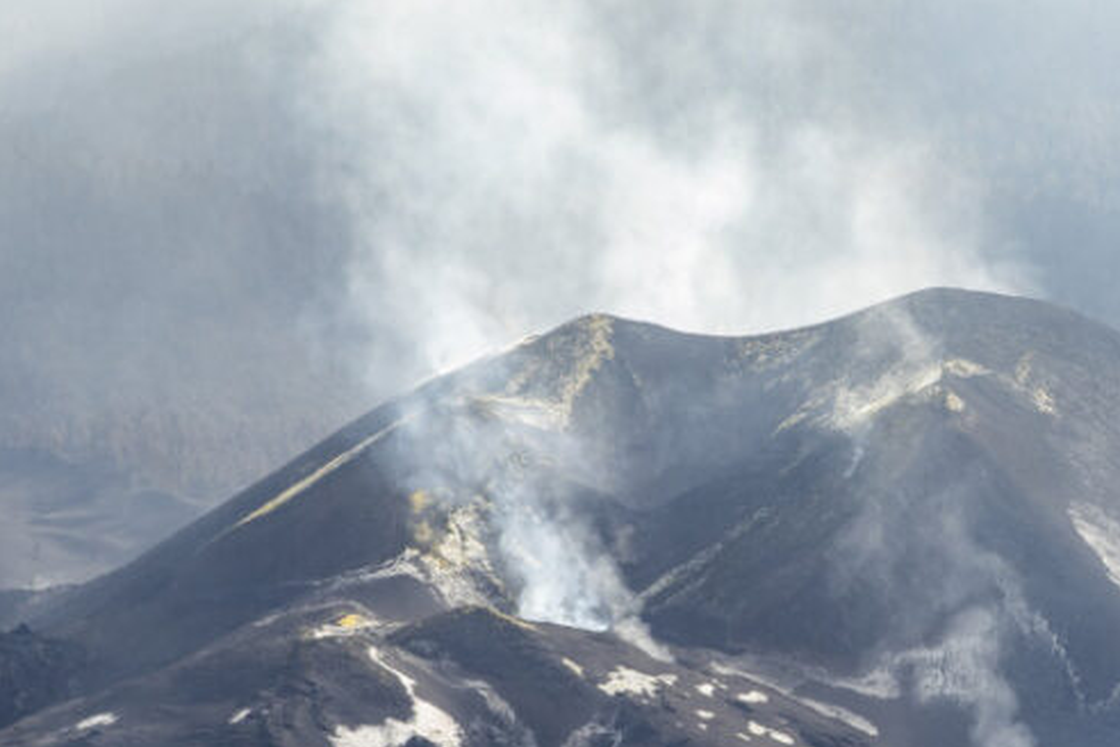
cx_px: 779
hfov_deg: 4.4
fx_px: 14559
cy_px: 542
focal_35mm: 468
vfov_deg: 2.9
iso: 80
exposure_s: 1/160
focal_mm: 200
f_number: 7.1
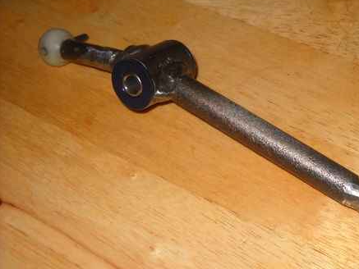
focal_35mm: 60
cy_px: 144
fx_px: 622
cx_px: 261
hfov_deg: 31.7
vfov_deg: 24.4
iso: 64
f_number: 5.5
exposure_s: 1/30
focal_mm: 6.72
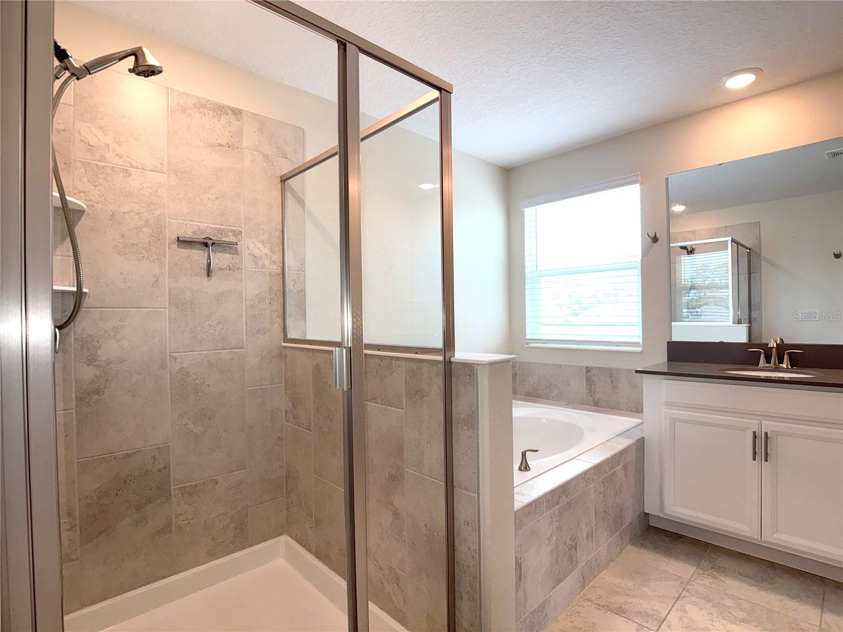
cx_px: 422
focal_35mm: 24
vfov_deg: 56.8
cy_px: 316
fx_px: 584
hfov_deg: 71.6
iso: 125
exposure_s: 1/235
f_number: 1.78
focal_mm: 6.76
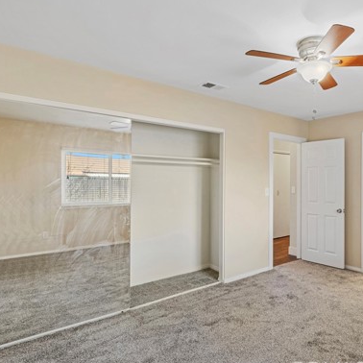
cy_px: 179
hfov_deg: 64.9
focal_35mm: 23
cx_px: 251
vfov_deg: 67.3
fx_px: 273
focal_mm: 16
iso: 100
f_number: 22
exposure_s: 8
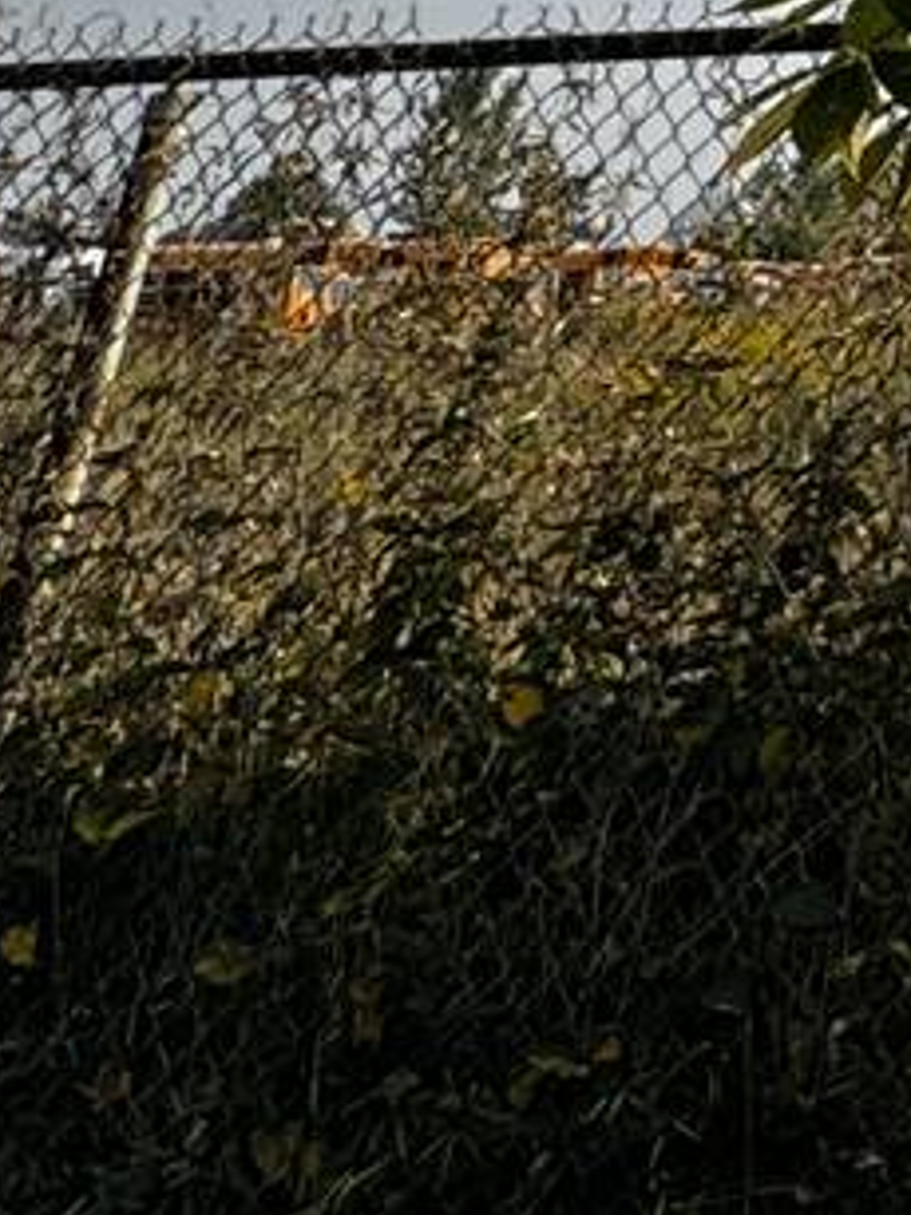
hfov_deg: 12.4
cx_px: 2238
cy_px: -1049
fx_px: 3231
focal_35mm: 92
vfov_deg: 17.0
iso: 40
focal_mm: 2.22
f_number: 2.2
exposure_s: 1/1567
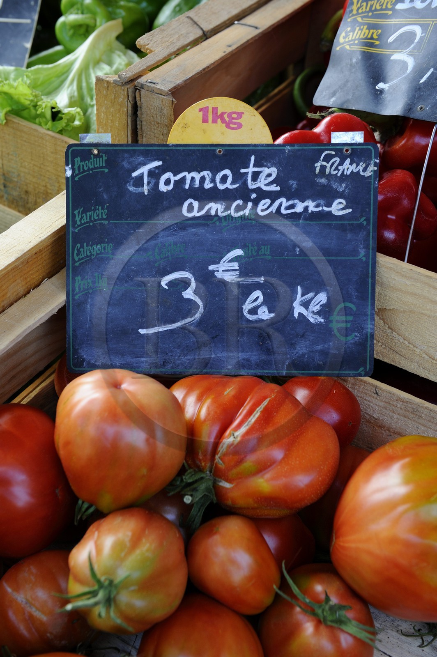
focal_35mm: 50
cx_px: 218
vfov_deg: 39.6
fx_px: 912
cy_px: 328
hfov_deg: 26.9
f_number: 5.6
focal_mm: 50
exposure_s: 1/60
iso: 400
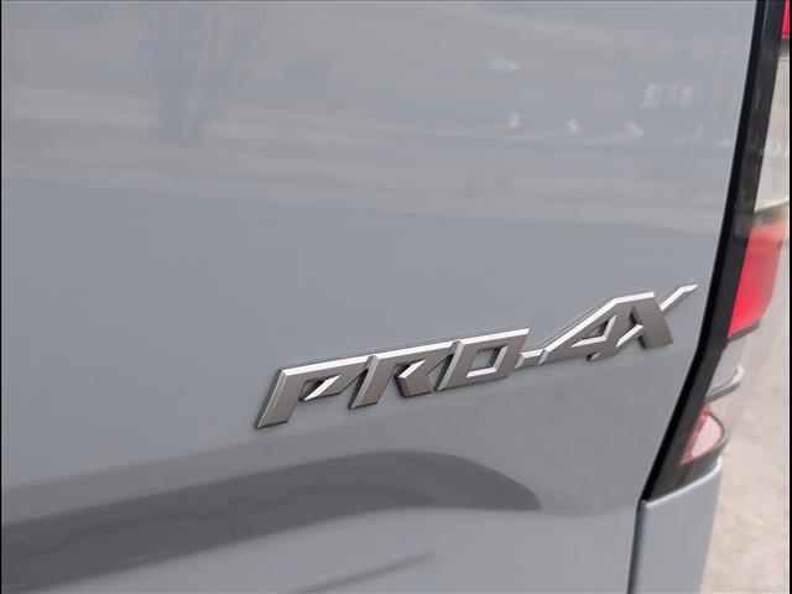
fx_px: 1121
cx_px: 396
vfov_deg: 29.7
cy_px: 297
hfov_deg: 38.9
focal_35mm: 49
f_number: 1.68
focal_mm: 6.9
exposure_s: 1/1111
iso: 513
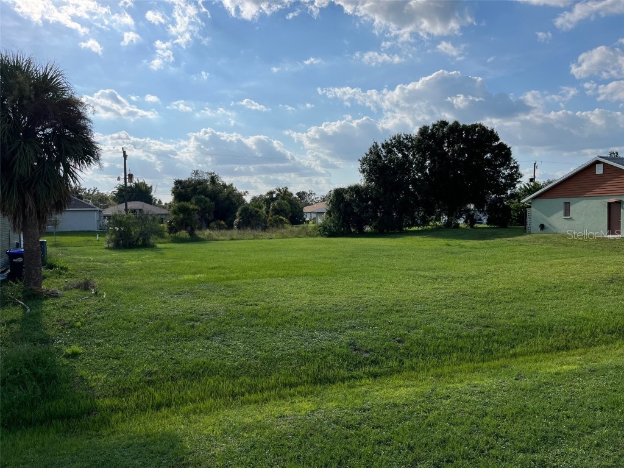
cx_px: 312
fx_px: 469
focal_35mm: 26
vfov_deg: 53.1
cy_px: 234
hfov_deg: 67.3
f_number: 1.6
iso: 50
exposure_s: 1/7353
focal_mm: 5.1
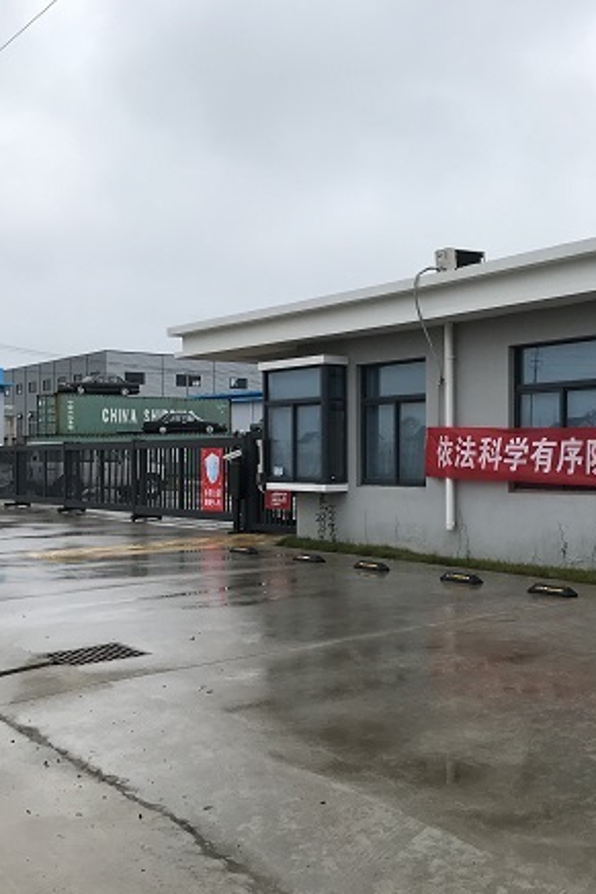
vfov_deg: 48.5
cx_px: 434
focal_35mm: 40
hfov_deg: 32.8
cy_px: 458
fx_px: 994
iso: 20
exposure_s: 1/1330
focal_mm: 3.99
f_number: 1.8
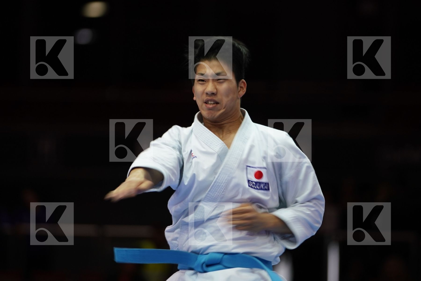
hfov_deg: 7.7
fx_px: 3134
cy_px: 140
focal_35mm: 268
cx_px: 210
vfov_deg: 5.1
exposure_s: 1/125
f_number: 2.8
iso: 320
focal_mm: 179
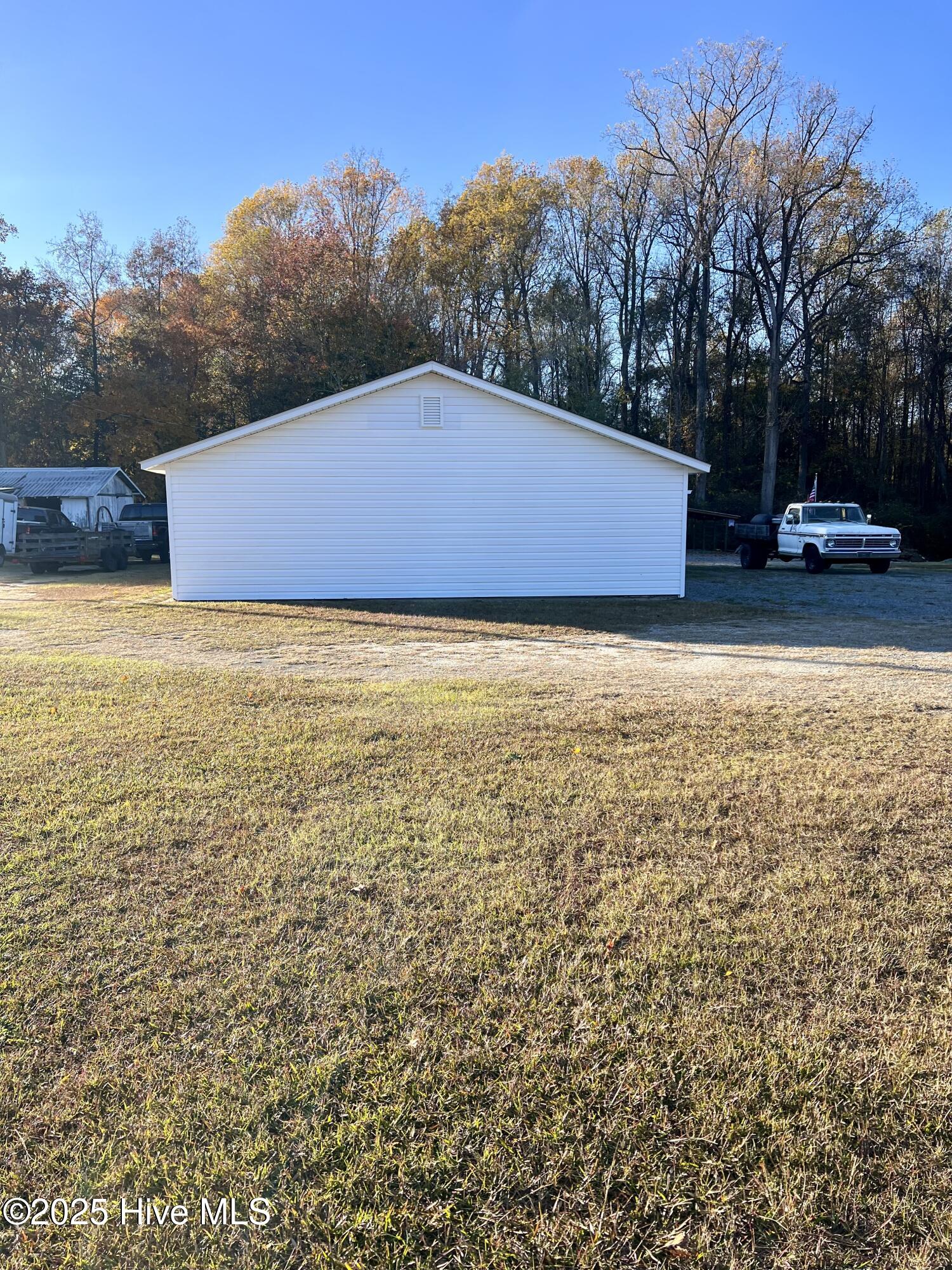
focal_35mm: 26
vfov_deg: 67.3
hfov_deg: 53.1
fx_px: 953
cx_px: 476
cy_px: 635
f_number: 1.5
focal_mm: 5.7
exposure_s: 1/1511
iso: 50
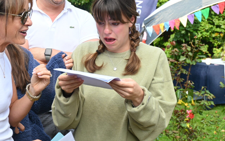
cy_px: 68
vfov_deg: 17.6
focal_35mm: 74
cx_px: 73
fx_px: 454
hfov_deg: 27.7
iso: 100
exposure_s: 1/125
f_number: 5.6
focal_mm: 30
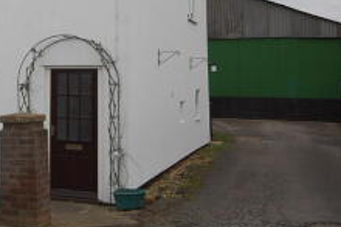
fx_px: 615
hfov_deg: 29.2
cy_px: 21
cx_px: 11
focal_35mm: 65
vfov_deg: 20.4
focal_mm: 20
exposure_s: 1/160
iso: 200
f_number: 6.3
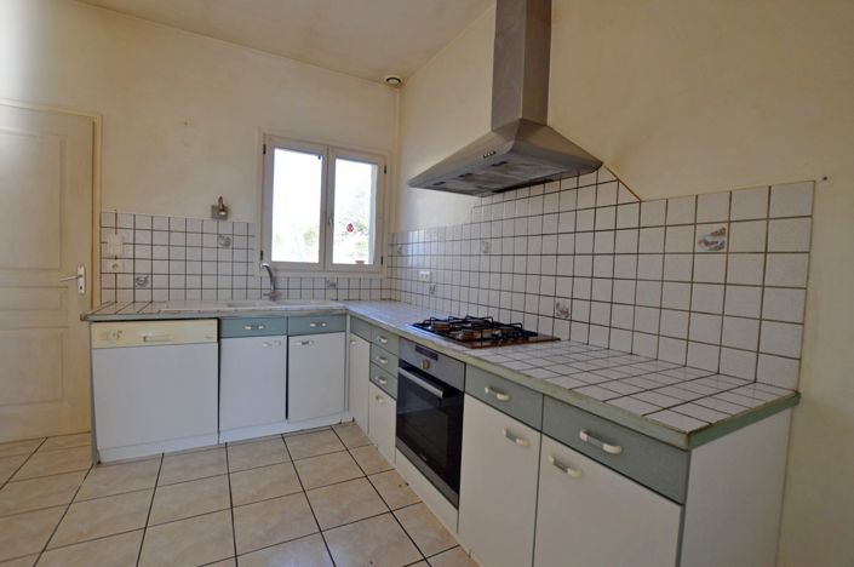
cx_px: 427
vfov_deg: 77.2
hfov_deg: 100.5
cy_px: 284
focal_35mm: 15
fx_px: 355
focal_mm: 10
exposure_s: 1/125
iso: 400
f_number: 5.6
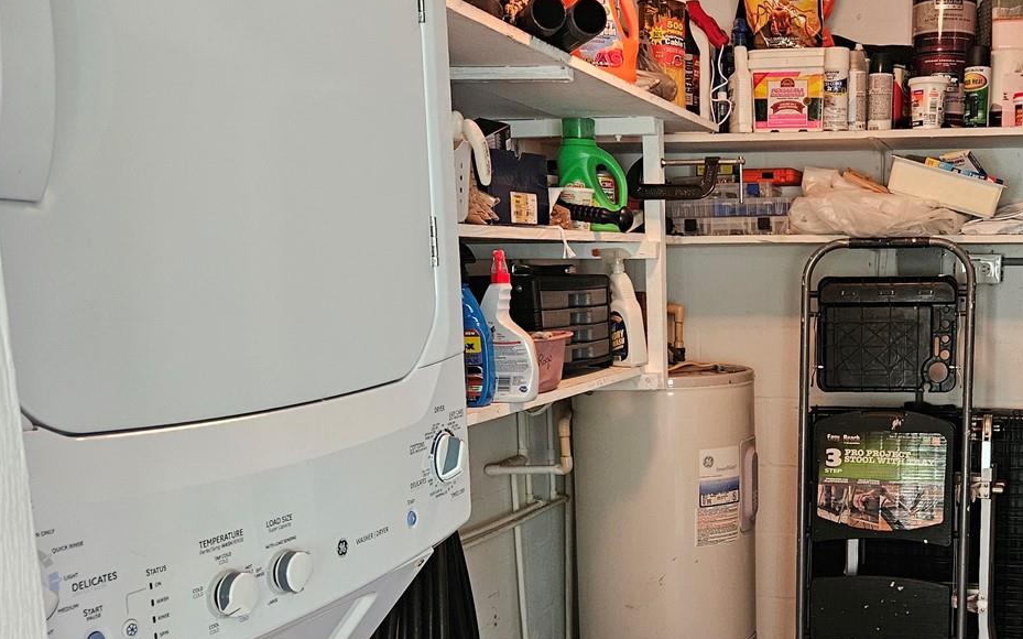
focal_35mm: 42
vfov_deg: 30.0
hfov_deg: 45.2
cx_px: 798
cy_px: 476
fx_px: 1171
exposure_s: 1/120
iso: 800
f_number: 1.8
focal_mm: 5.4
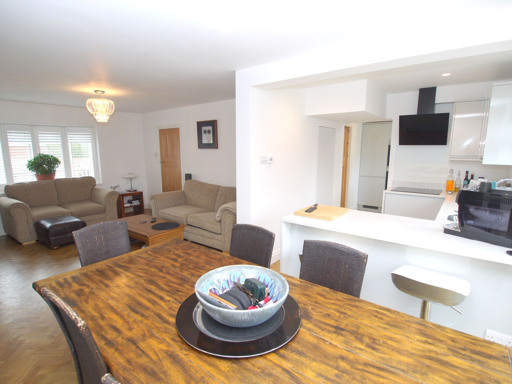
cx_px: 256
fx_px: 266
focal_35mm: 18
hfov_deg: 87.8
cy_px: 192
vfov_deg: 71.6
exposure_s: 1/60
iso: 100
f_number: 4
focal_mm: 9
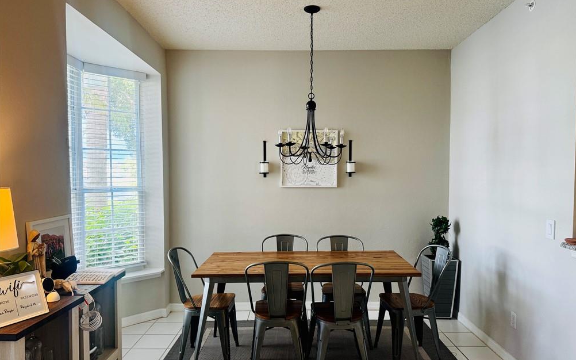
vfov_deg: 47.6
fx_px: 408
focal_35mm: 26
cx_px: 293
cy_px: 188
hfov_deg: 70.4
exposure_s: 1/60
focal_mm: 6.76
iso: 125
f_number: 1.78
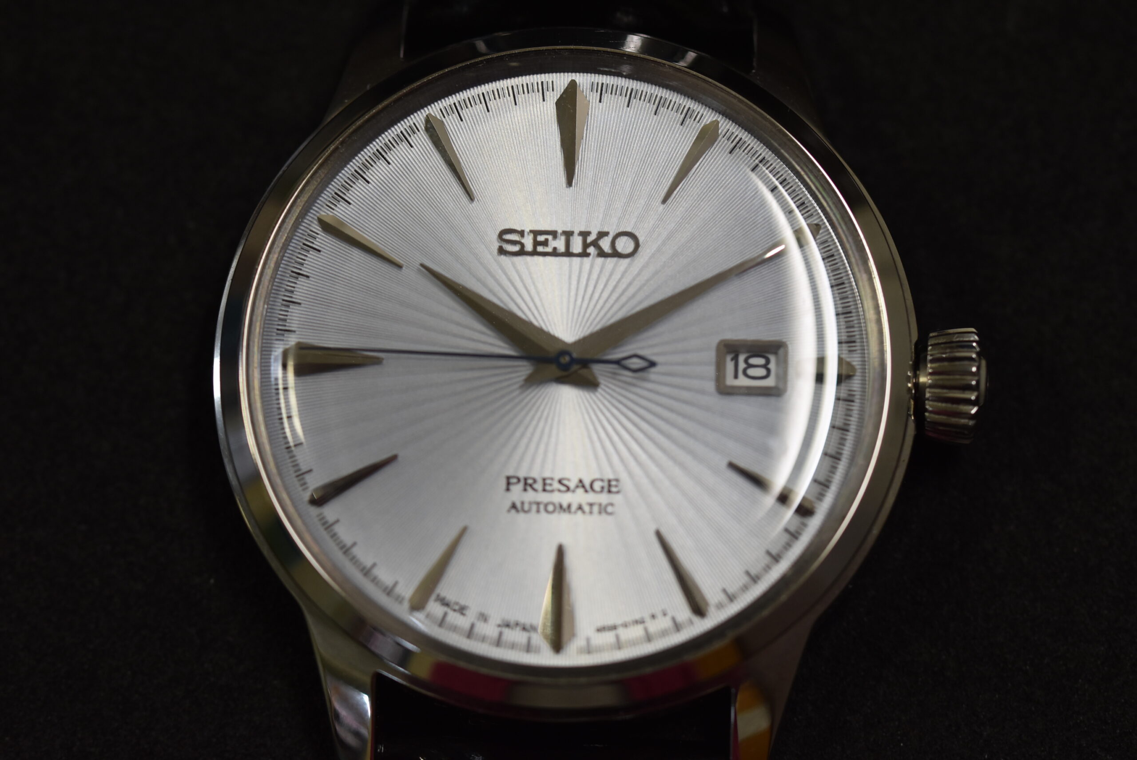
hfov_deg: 15.2
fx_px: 4267
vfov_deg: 10.2
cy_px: 380
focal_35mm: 135
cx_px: 568
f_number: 5.6
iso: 560
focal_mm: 90
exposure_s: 1/125
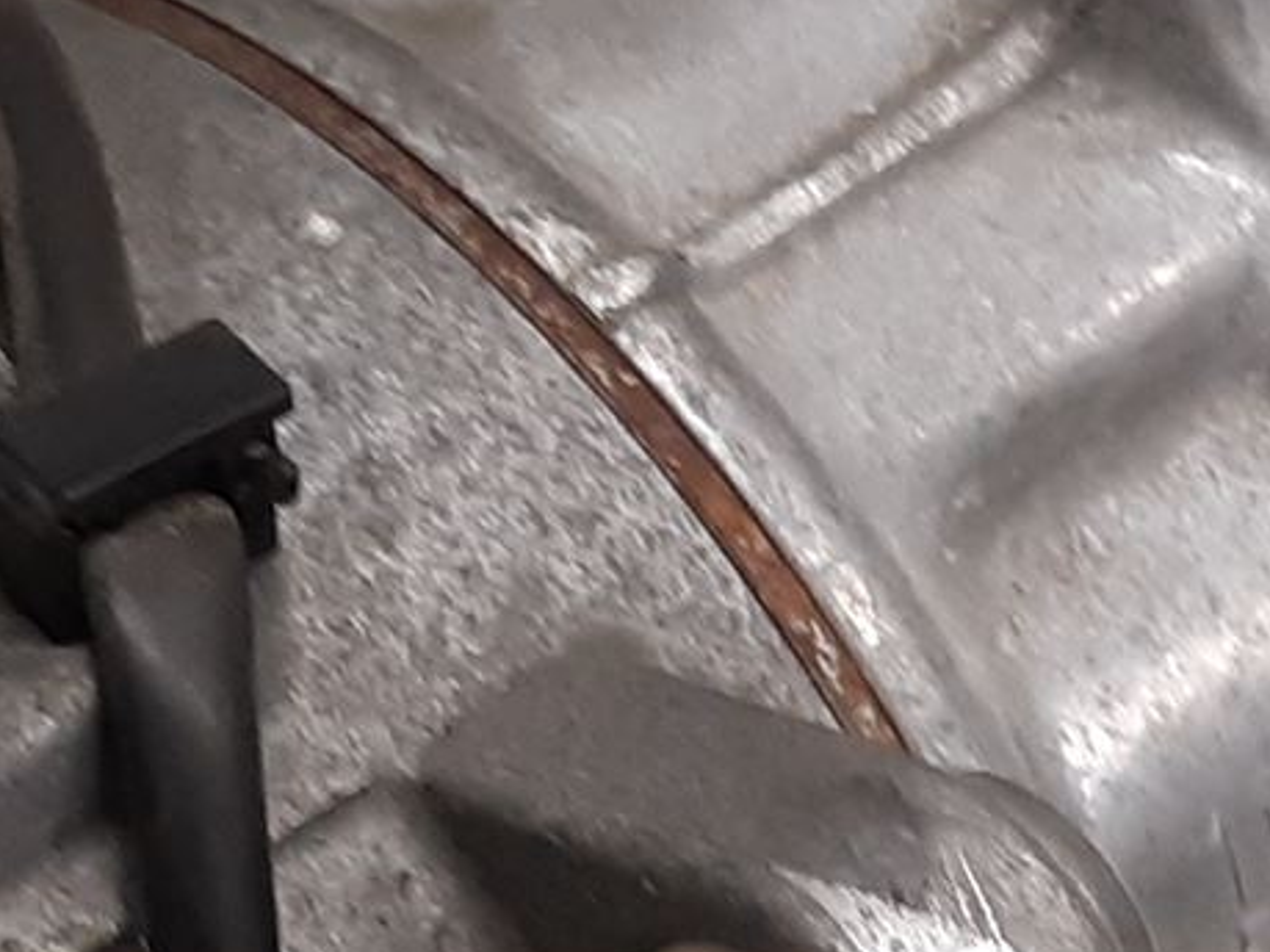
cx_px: 703
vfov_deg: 12.7
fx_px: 4255
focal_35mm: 116
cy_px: 637
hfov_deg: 17.0
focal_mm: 3.93
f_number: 1.7
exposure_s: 1/50
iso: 125
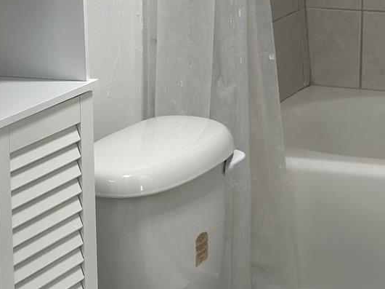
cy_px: 23
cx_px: 123
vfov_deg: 10.2
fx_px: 1612
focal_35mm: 145
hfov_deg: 13.6
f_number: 1.78
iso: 80
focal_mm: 6.86
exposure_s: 1/60
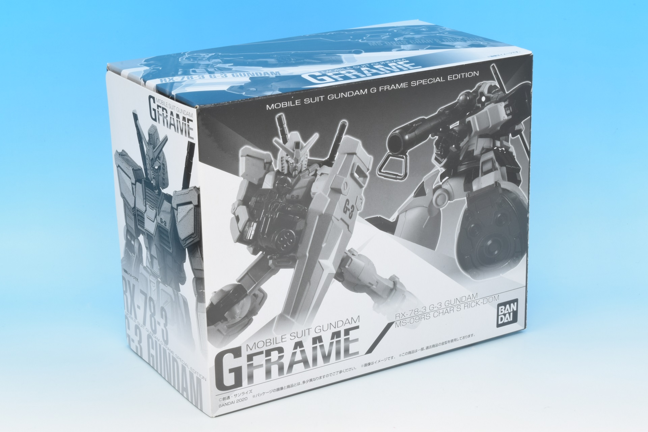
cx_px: 324
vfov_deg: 18.9
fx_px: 1296
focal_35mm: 72
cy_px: 216
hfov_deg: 28.1
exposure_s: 5
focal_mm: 48
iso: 100
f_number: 36
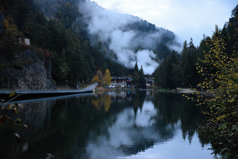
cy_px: 80
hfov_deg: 35.1
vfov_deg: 23.8
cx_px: 119
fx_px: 377
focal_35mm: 57
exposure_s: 1/160
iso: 3200
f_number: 3.5
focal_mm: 38
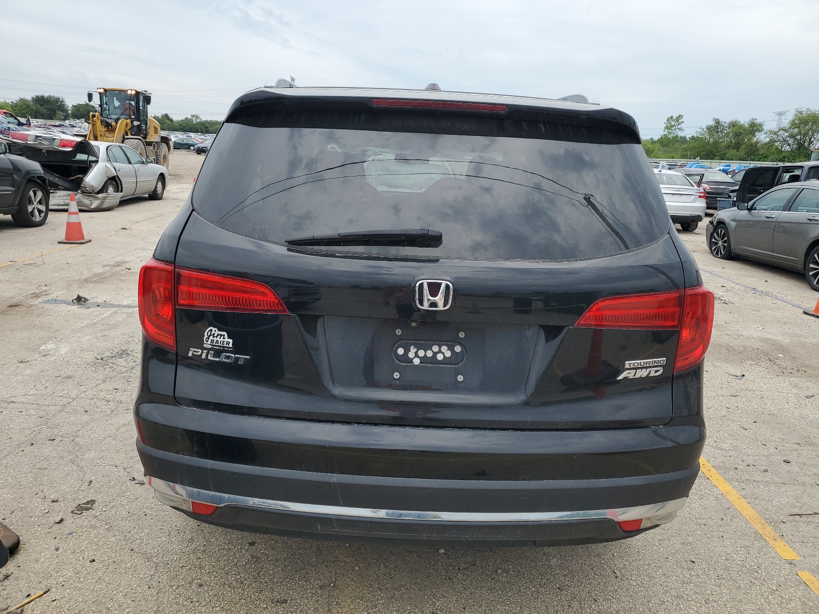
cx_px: 410
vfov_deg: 53.1
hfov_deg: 67.3
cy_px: 307
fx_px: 615
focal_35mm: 26
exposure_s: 1/1429
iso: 50
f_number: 1.5
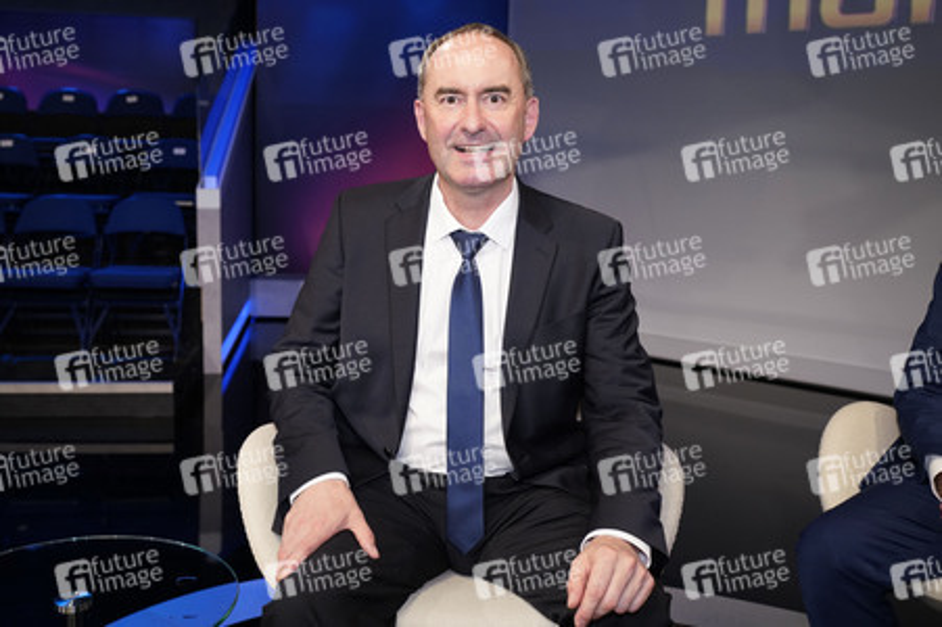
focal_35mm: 34
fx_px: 889
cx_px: 471
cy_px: 314
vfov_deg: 38.8
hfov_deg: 55.8
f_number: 5
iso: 2000
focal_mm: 34
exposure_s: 1/160
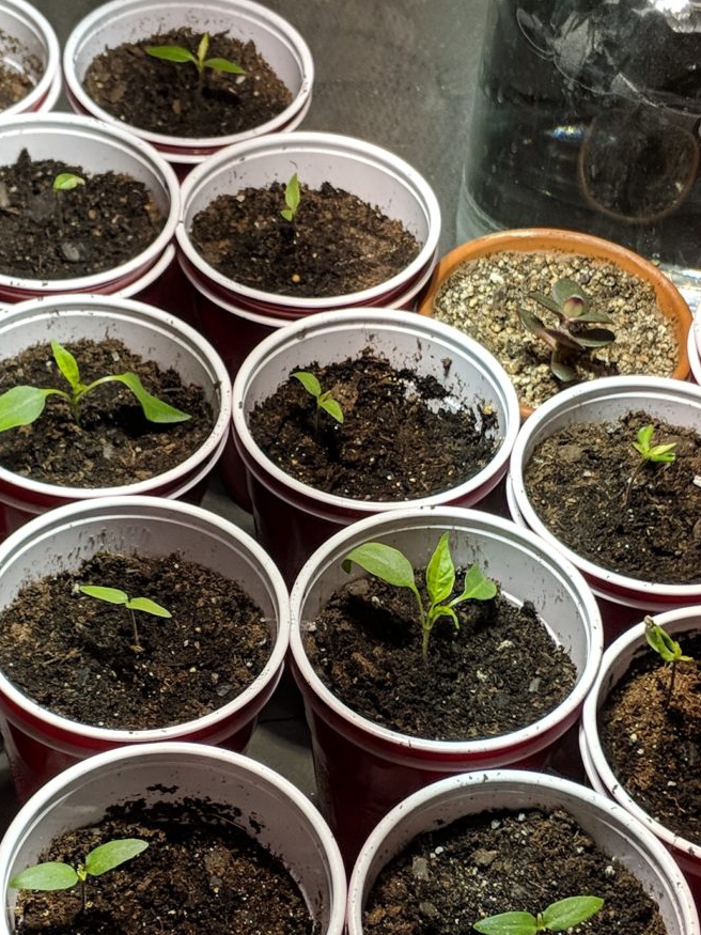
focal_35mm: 79
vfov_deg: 24.7
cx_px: 339
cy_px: 526
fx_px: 2134
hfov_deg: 18.7
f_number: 1.8
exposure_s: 1/975
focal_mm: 4.44
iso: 52
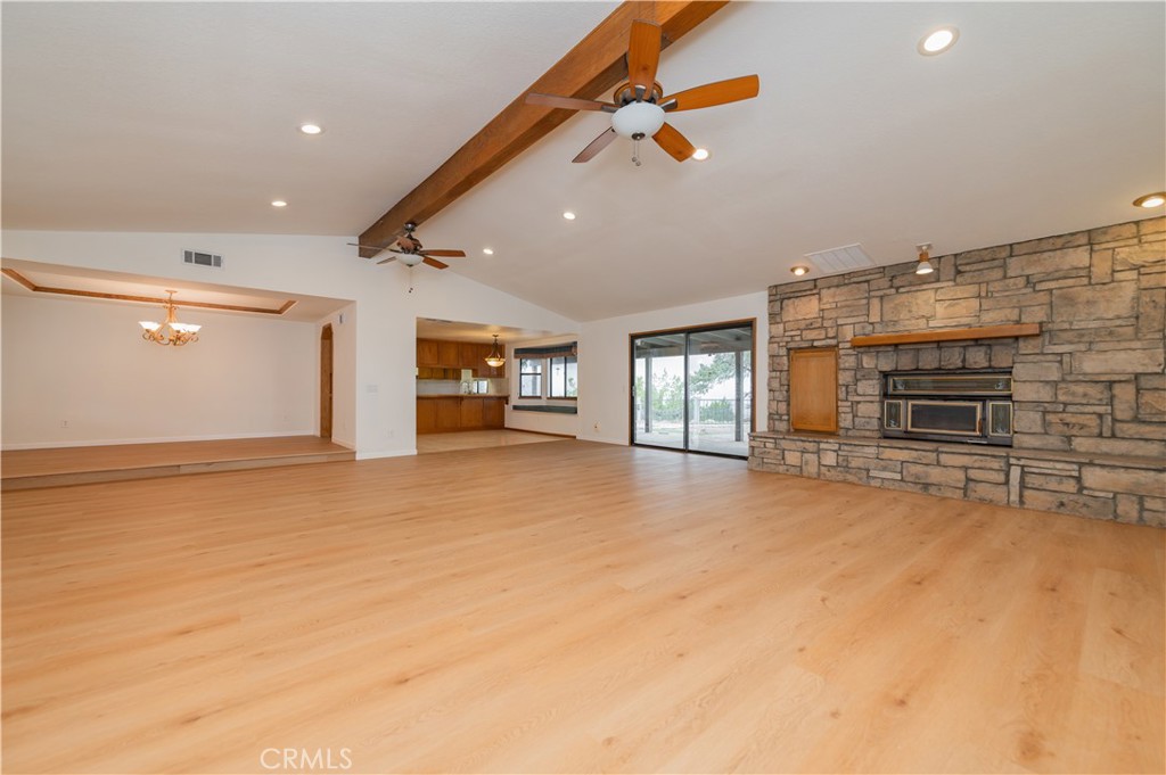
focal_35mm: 14
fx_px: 453
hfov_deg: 104.3
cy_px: 388
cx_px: 583
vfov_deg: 81.1
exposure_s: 1/60
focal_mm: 14
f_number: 4
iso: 250
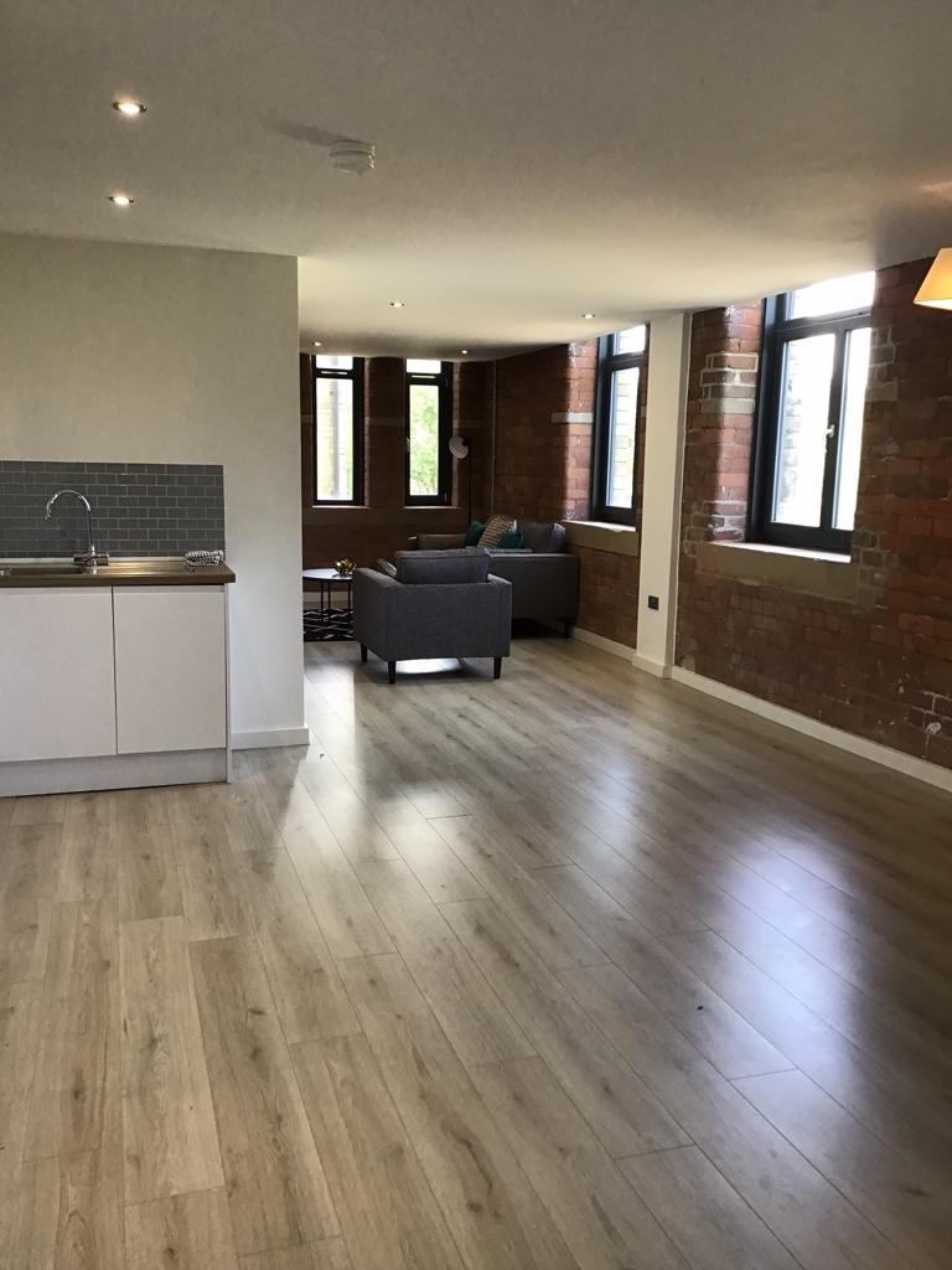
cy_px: 635
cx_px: 476
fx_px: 1137
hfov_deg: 45.4
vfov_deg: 58.4
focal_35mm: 31
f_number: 2.4
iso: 40
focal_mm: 3.3
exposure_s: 1/33
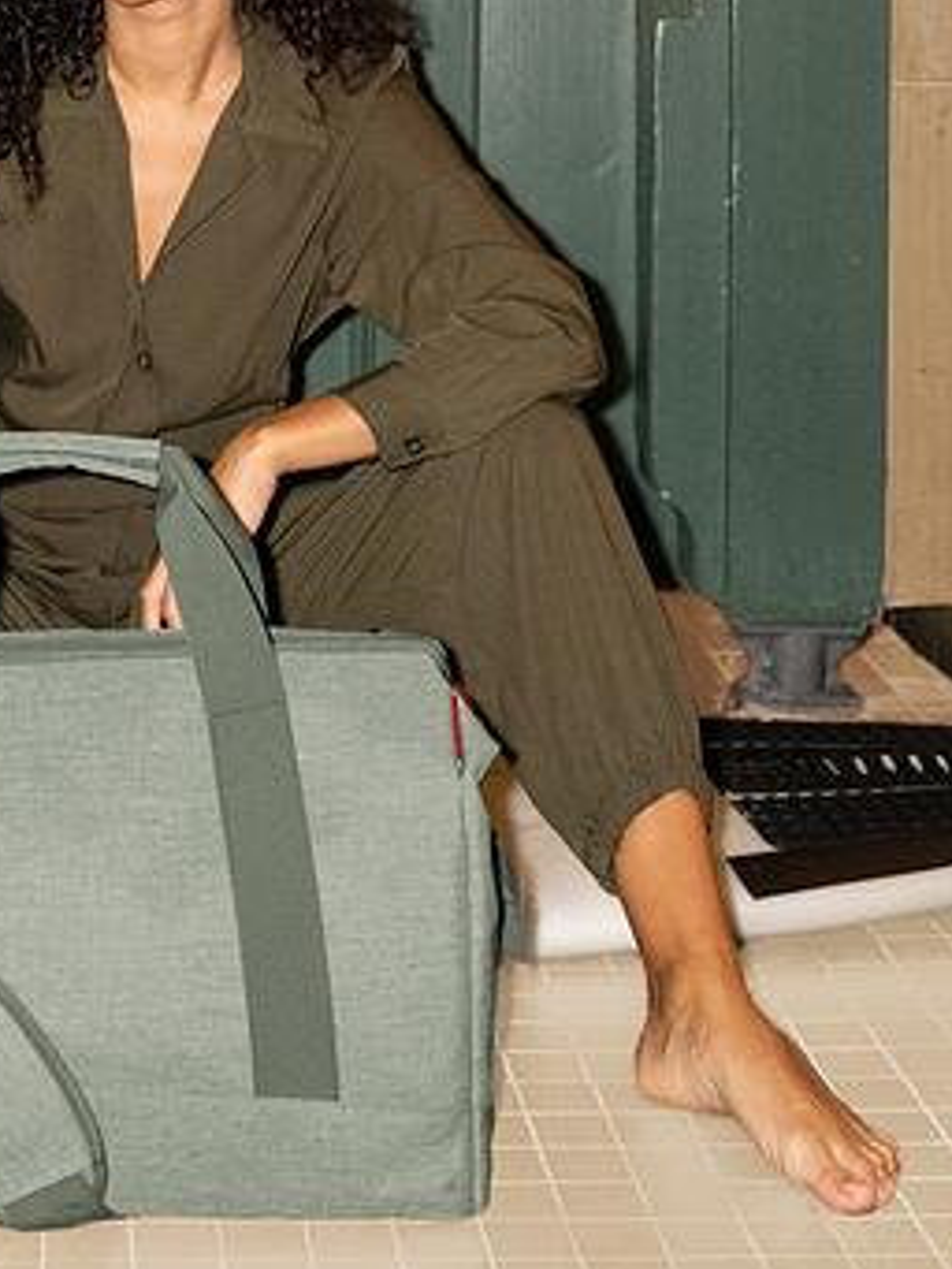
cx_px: 7
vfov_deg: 23.2
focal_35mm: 83
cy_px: 225
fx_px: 3042
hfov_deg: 17.4
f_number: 4
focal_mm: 34
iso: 4000
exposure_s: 1/125
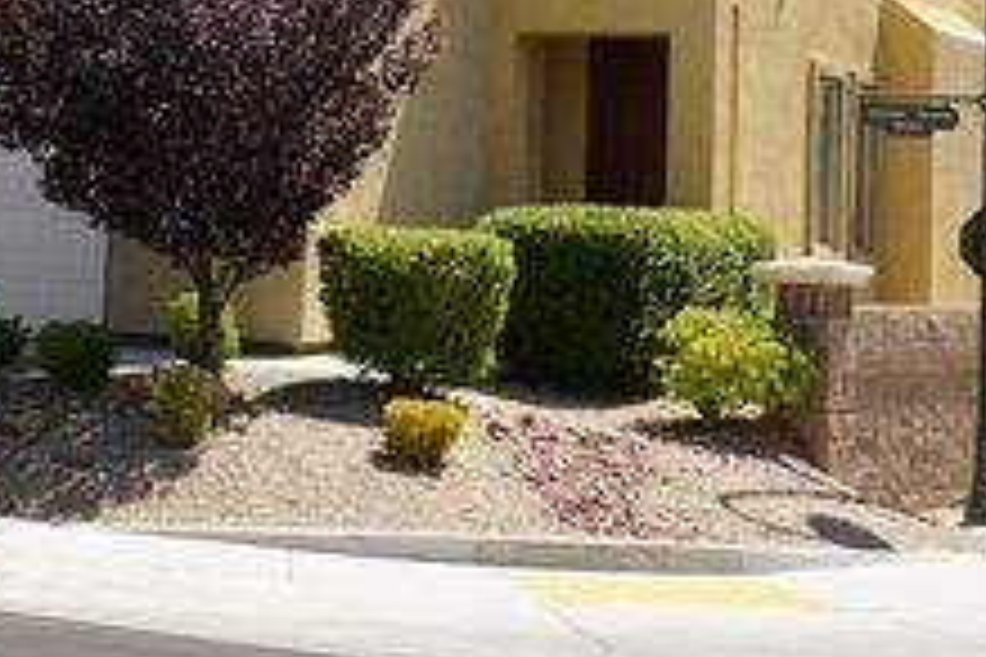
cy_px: 20
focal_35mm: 89
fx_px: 2437
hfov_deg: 22.6
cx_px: 194
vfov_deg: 15.1
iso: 100
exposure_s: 1/125
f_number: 9
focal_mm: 26
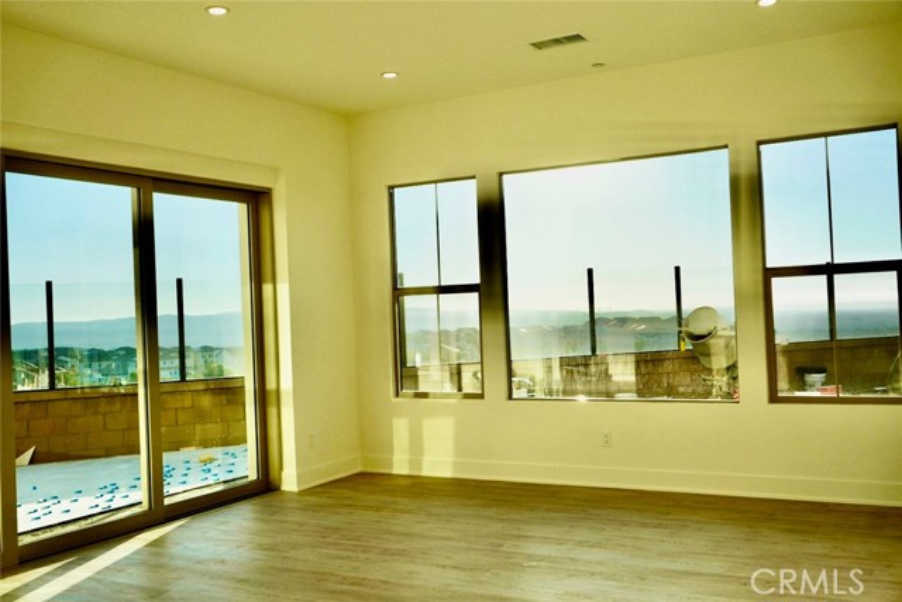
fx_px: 902
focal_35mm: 36
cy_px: 301
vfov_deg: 36.9
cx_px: 451
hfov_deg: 53.1
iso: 100
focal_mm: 24
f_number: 6.3
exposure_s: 1/400
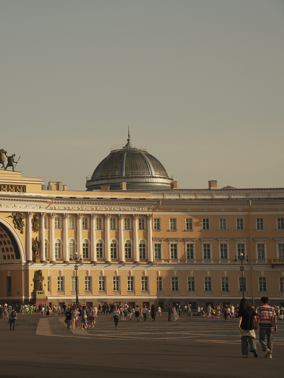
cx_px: 8
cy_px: 189
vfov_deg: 17.4
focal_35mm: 113
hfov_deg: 13.0
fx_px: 1236
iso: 64
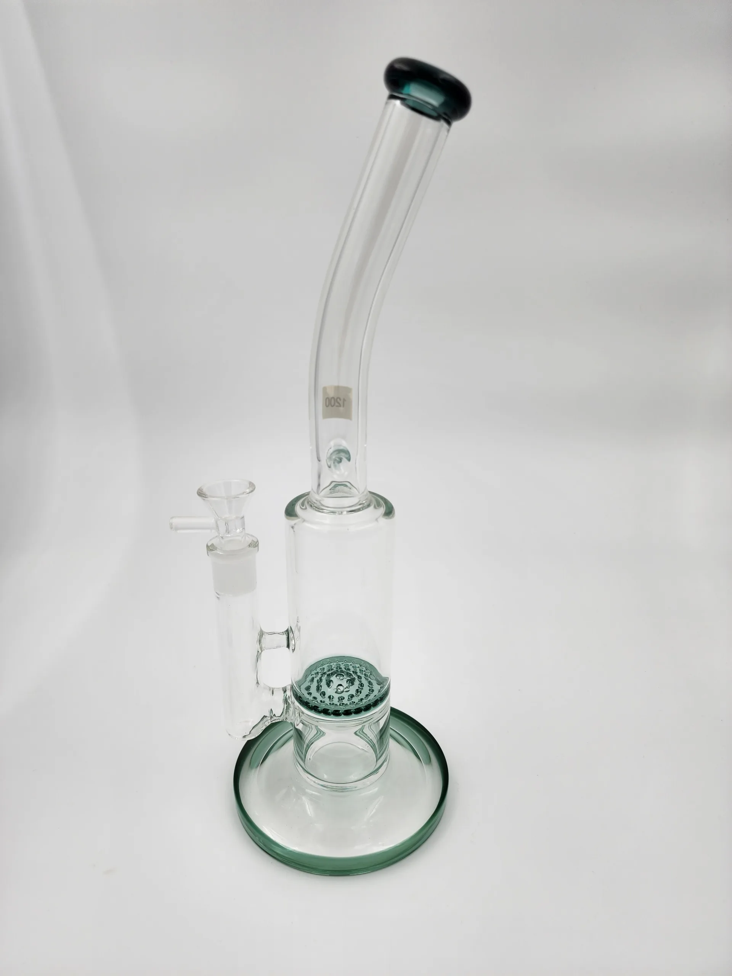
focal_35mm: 23
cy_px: 488
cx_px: 366
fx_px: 648
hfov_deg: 58.9
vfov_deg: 73.9
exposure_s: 1/241
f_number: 1.8
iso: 12
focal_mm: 6.4
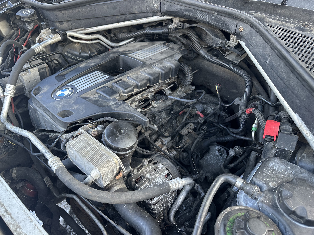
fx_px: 227
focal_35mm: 25
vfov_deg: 54.9
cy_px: 122
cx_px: 158
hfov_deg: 69.4
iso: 125
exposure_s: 1/121
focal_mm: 6.86
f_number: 1.78
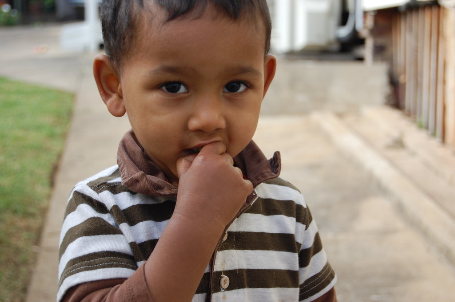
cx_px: 228
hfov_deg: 24.6
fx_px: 1042
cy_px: 151
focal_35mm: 82
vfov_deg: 16.5
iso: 200
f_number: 7.1
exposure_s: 1/200
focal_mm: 55
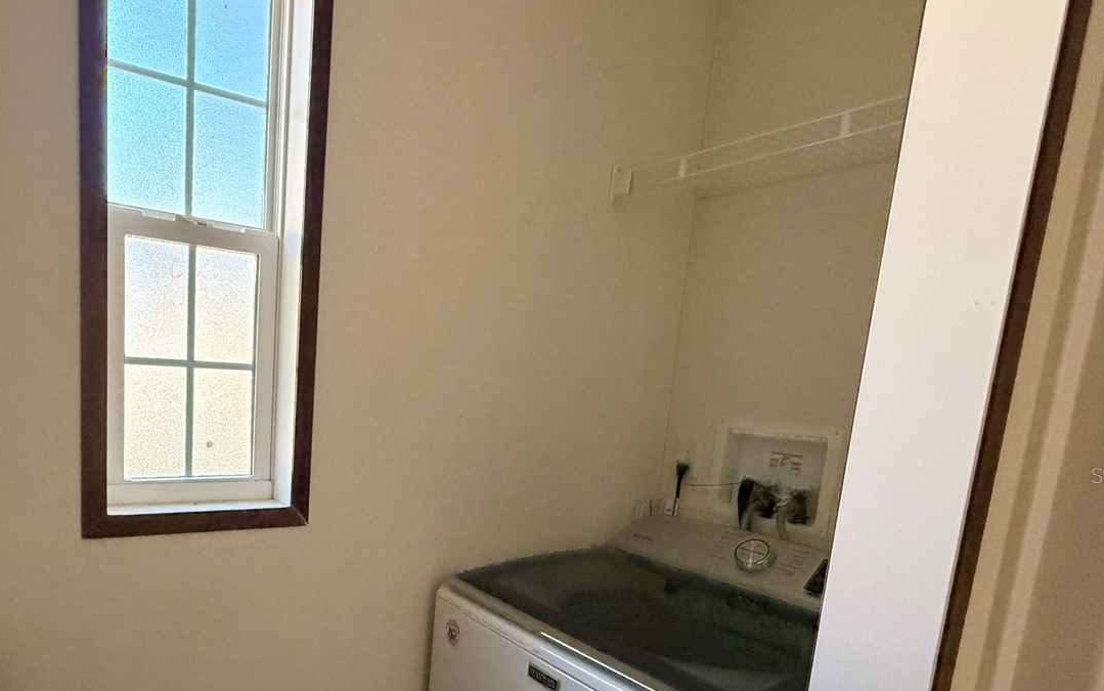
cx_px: 369
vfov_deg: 53.7
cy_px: 475
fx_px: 662
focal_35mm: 22
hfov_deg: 77.1
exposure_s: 1/60
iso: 500
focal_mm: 2.22
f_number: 2.2
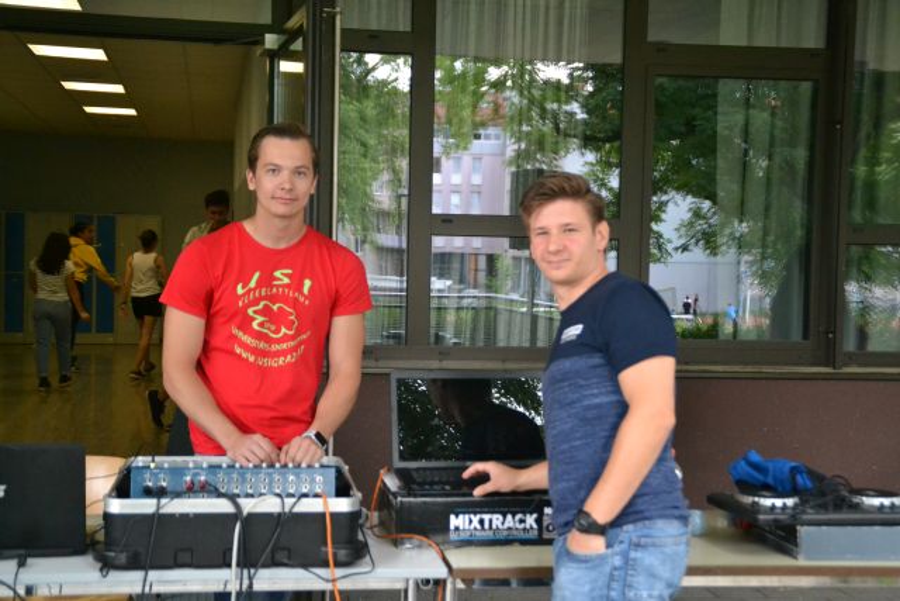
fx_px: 1425
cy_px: 300
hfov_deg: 35.0
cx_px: 450
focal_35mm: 57
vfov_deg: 23.8
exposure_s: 1/500
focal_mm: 38
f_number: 4.5
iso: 2800
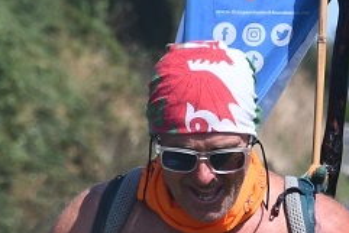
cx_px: 349
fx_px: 10127
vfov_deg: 1.3
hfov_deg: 2.0
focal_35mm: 1044
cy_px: 318
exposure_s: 1/500
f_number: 8
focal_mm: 140
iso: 160
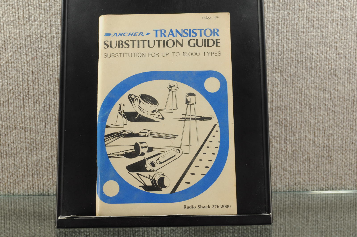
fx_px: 401
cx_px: 178
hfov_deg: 48.0
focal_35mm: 40
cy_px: 118
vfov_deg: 32.9
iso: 400
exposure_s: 1/80
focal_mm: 27
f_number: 7.1
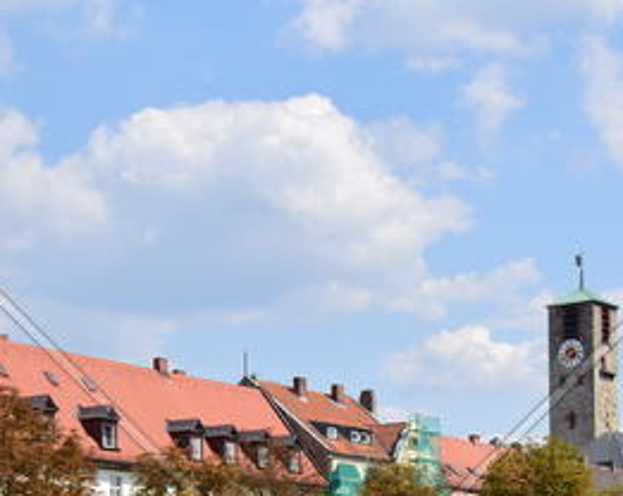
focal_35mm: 94
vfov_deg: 15.6
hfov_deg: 20.4
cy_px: 625
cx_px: 325
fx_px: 1731
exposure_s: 1/160
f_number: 11
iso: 100
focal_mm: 20
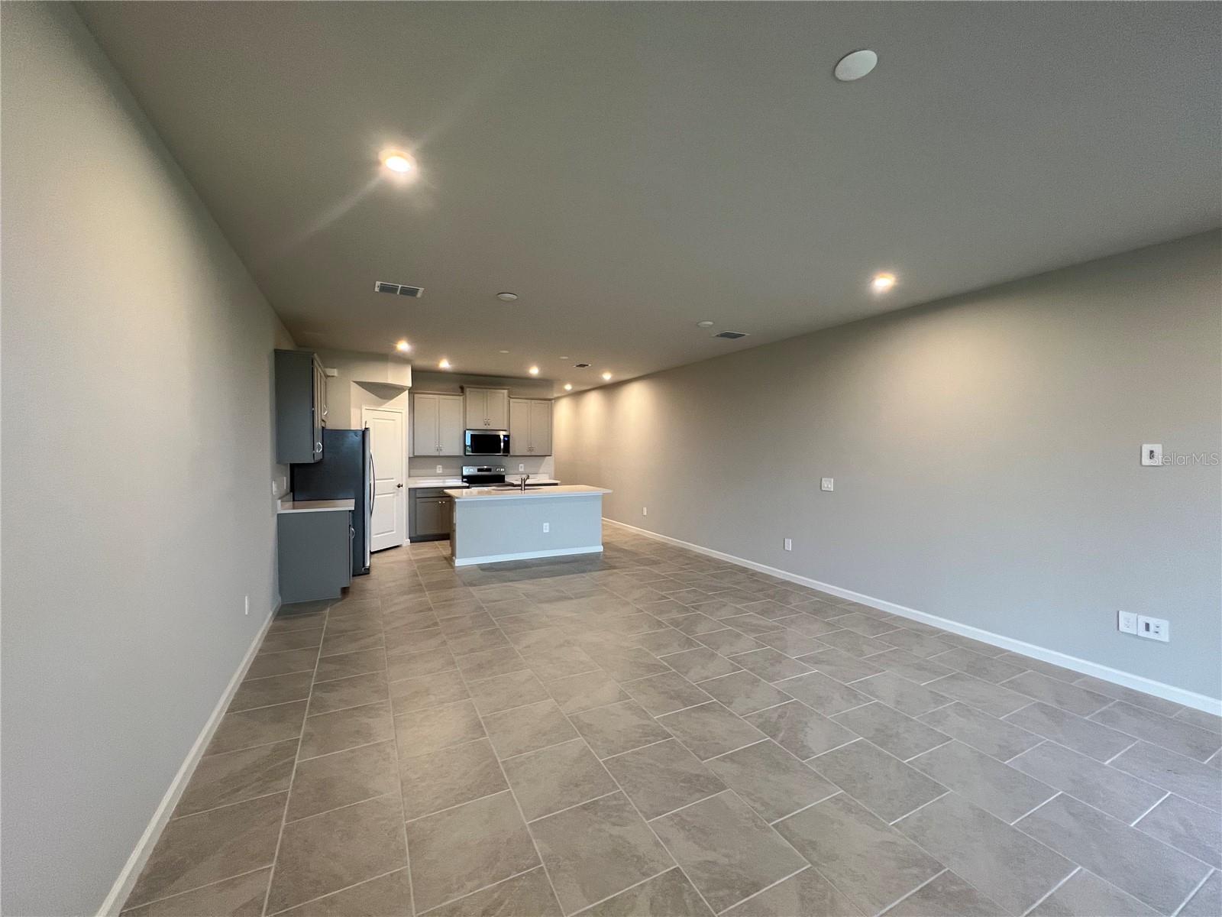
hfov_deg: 106.2
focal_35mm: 13
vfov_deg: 89.9
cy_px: 458
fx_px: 459
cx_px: 611
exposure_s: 1/120
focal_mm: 1.57
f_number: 1.8
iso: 250
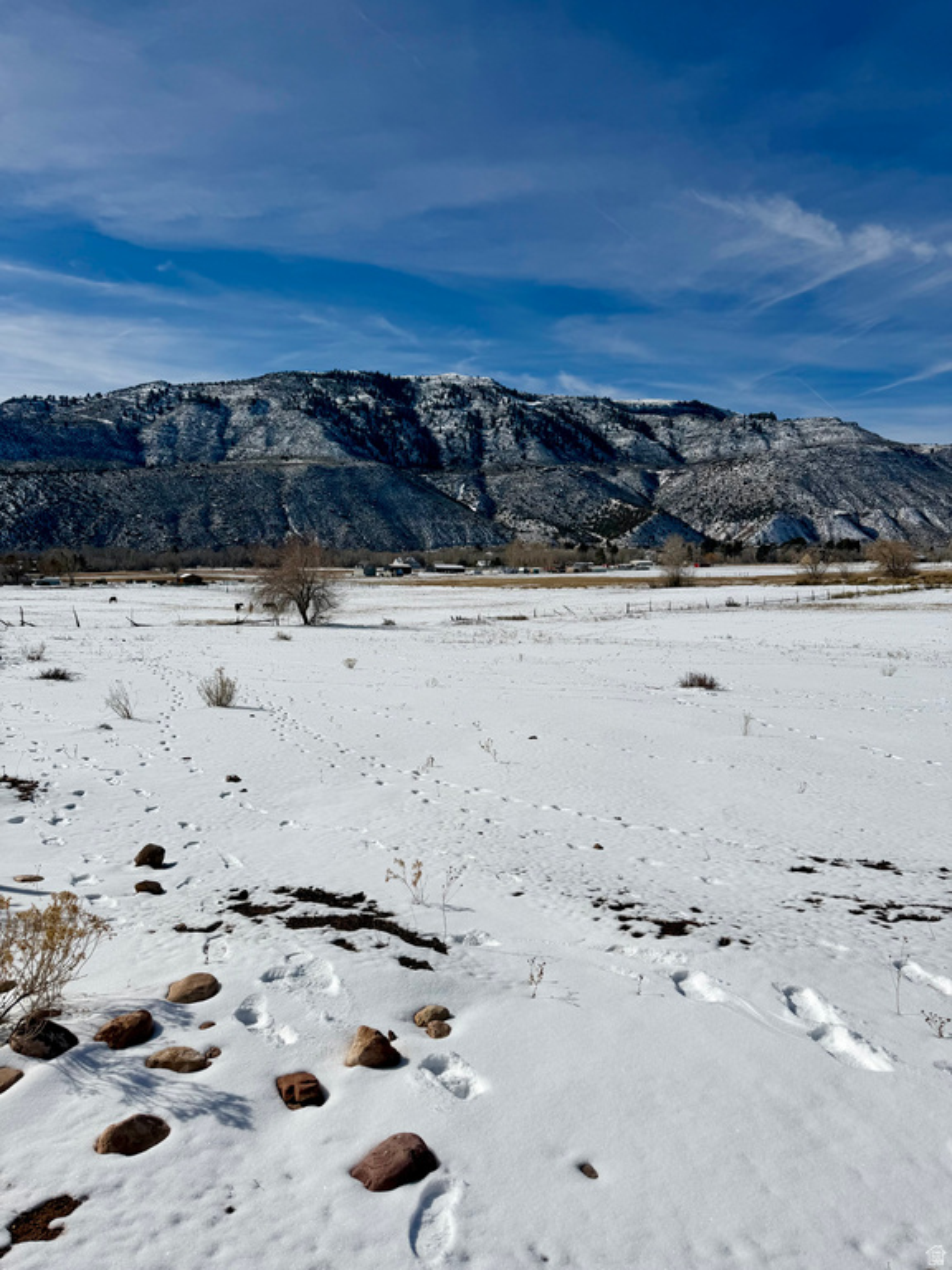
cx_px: 476
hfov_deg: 56.8
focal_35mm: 24
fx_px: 880
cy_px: 635
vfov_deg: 71.6
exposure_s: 1/22727
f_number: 1.78
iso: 80
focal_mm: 6.76
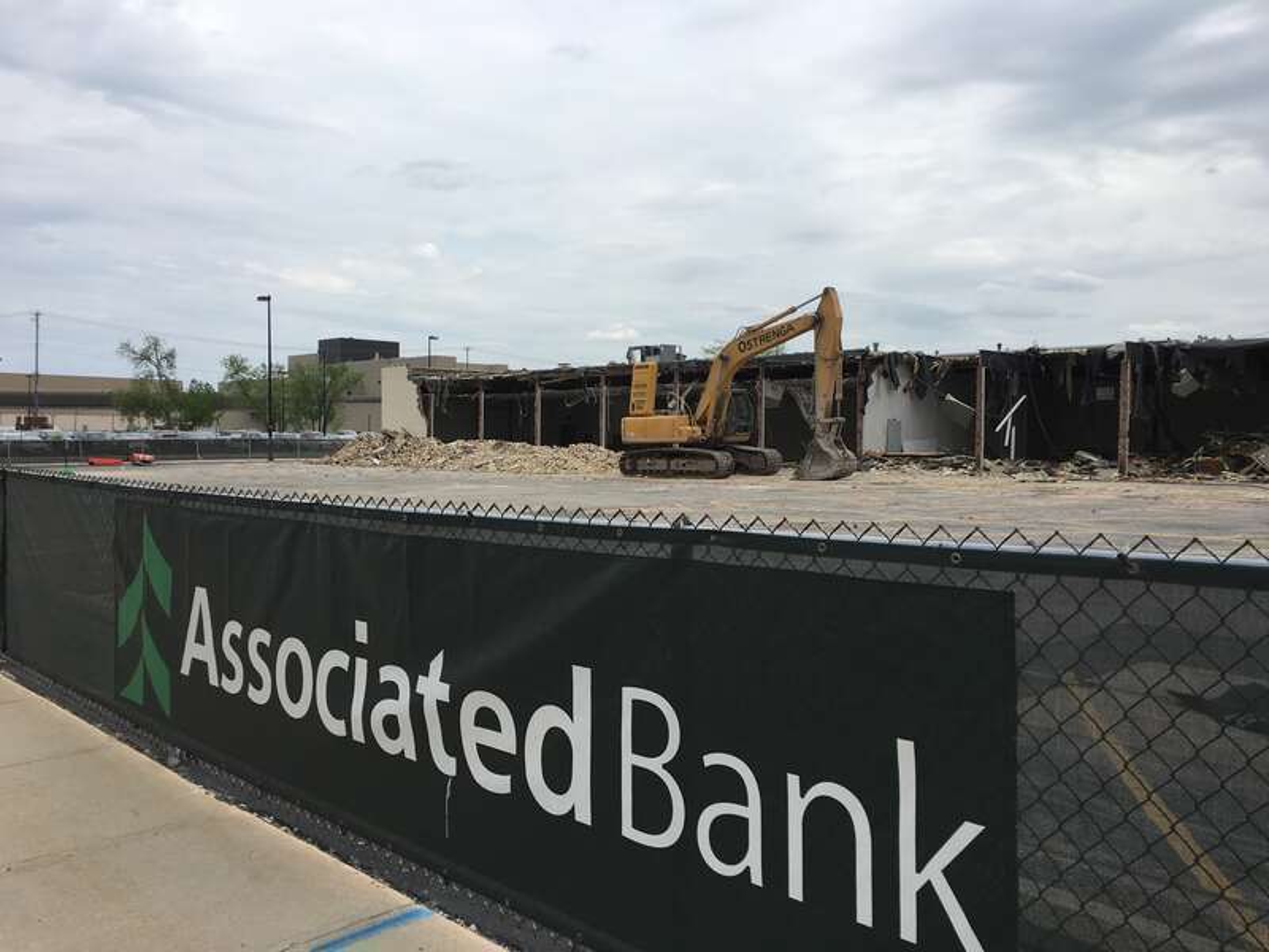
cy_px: 476
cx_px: 634
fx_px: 1063
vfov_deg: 48.2
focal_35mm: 29
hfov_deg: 61.7
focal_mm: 4.15
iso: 25
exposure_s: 1/1538
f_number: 2.2
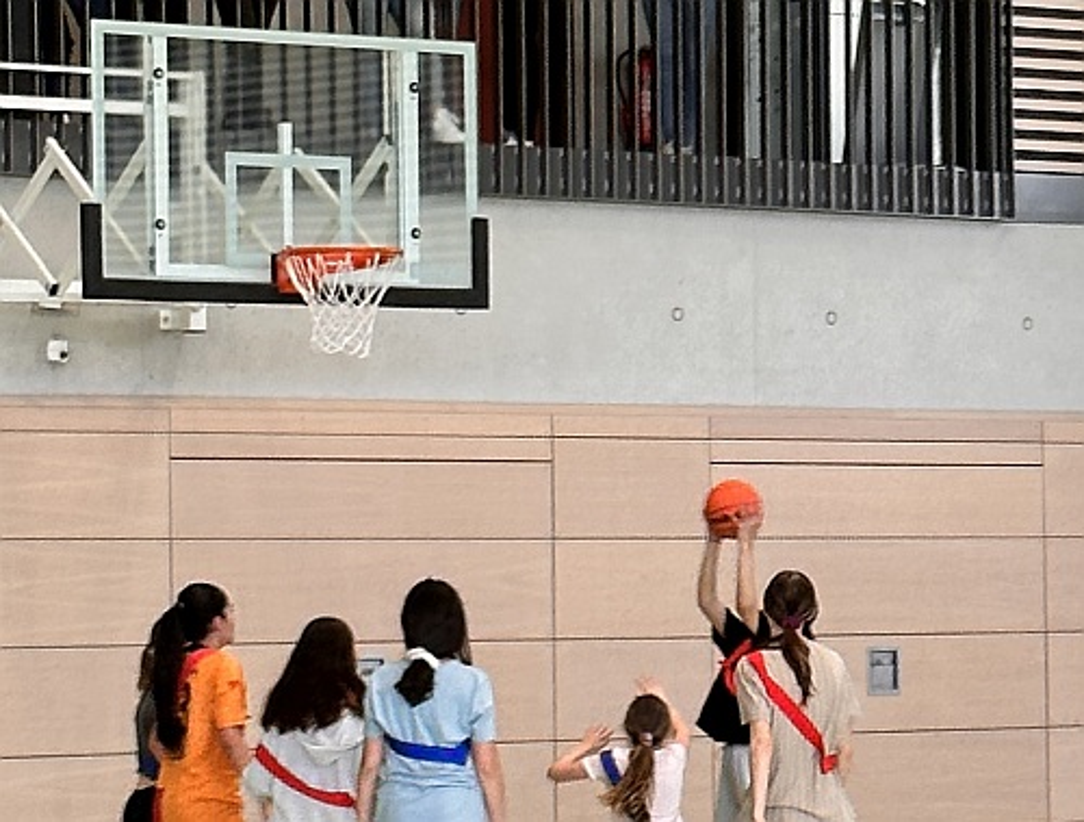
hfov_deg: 39.5
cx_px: 542
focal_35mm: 48
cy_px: 411
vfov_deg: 30.5
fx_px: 1509
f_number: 1.78
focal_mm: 6.86
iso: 80
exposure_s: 1/149
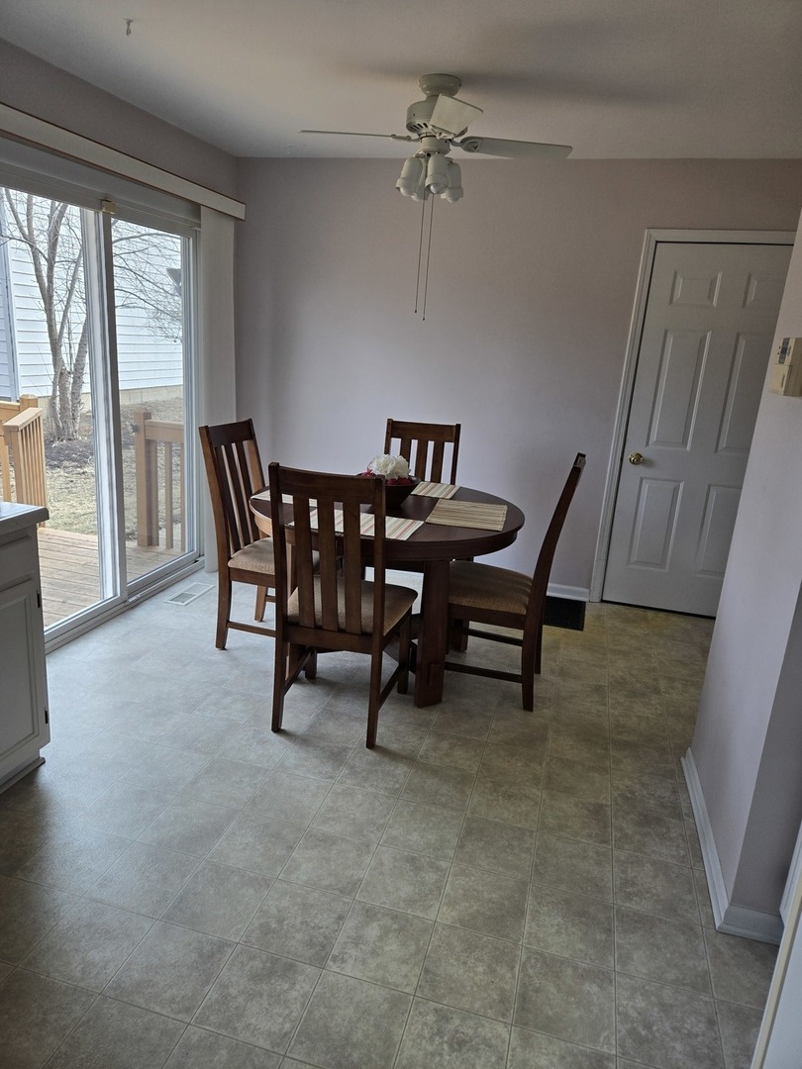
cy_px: 534
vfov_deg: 73.9
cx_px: 401
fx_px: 710
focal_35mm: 23
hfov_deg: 58.9
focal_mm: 5.4
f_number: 1.8
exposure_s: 1/180
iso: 80
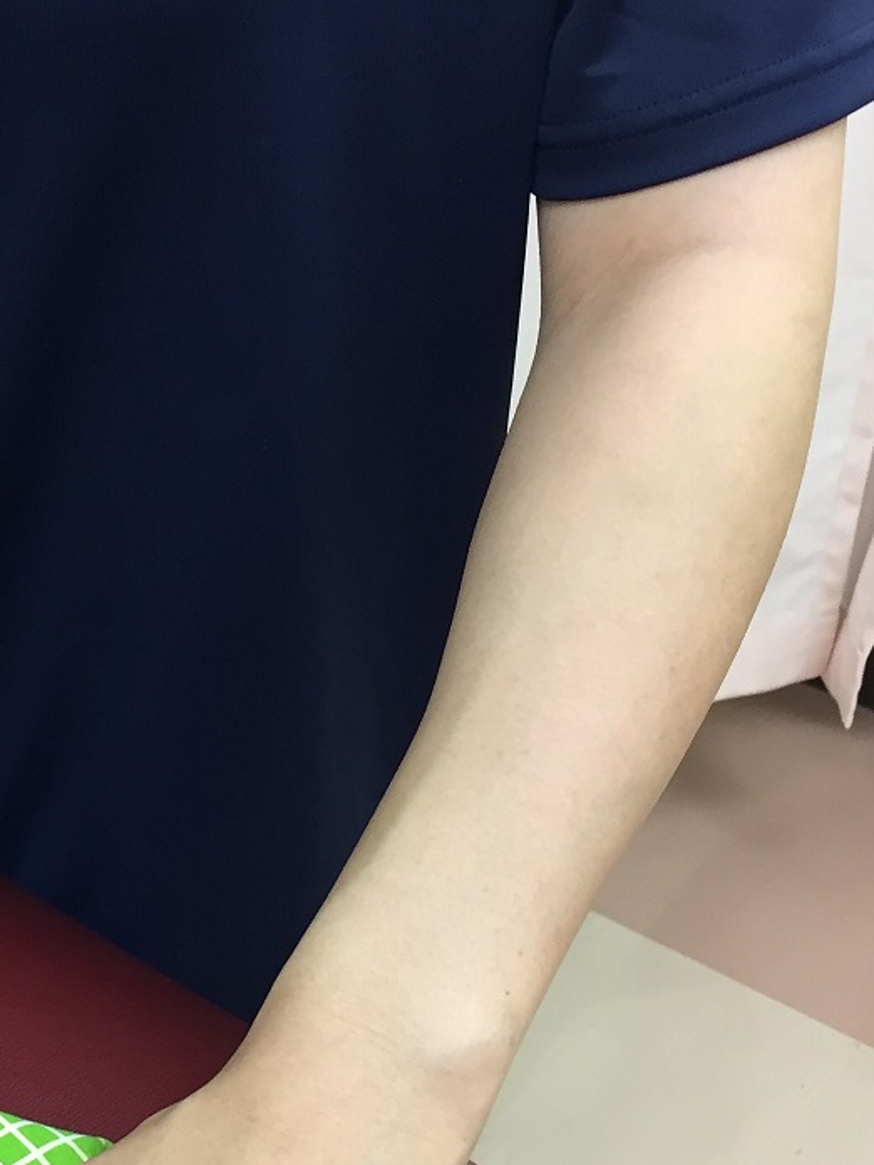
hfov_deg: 20.5
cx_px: -102
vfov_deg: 28.4
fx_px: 2289
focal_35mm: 68
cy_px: 775
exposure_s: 1/30
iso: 80
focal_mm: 4.15
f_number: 2.2
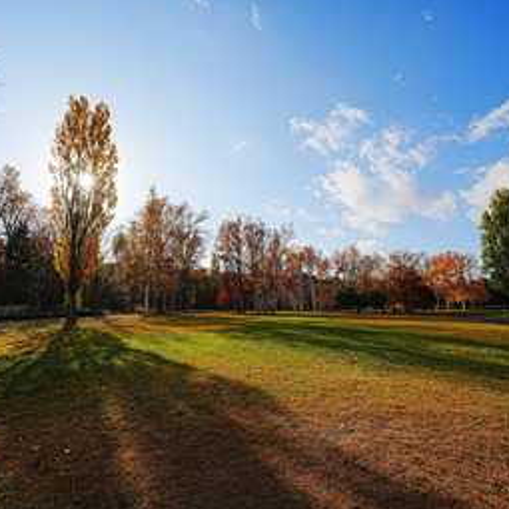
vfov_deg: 87.4
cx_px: 246
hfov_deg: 87.4
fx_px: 266
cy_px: 249
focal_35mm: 16
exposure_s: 1/400
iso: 100
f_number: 8
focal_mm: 12
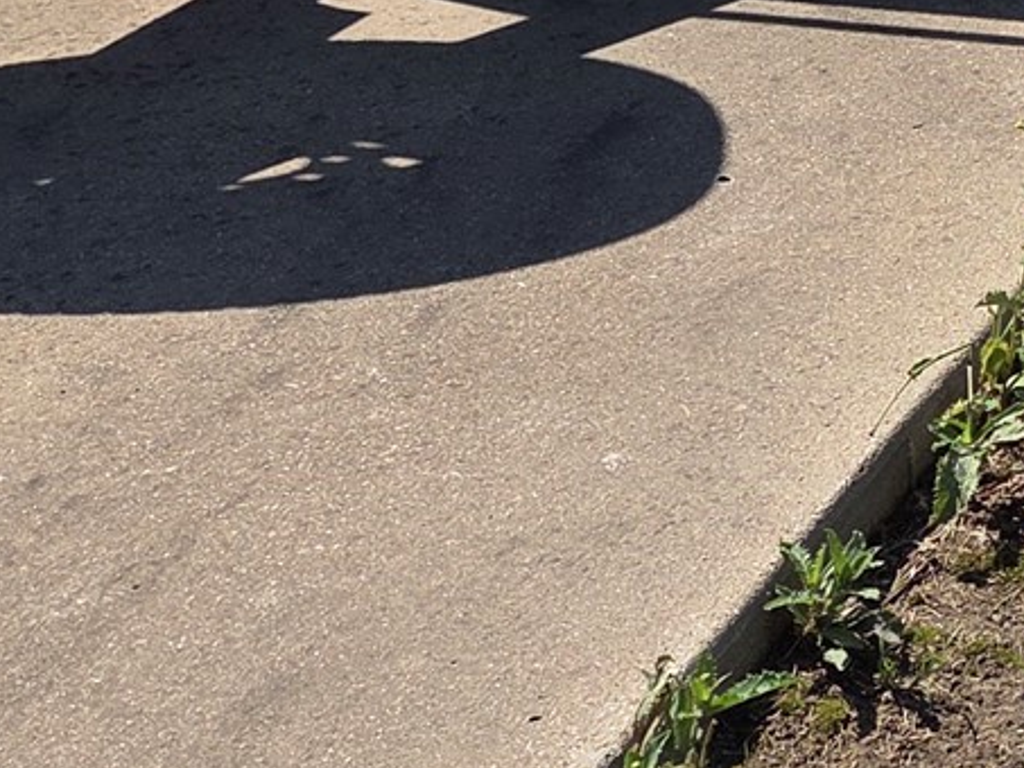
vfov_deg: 12.8
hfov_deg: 15.4
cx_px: 1998
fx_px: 3077
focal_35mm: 104
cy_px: -655
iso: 80
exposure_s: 1/4559
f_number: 1.8
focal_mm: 5.4
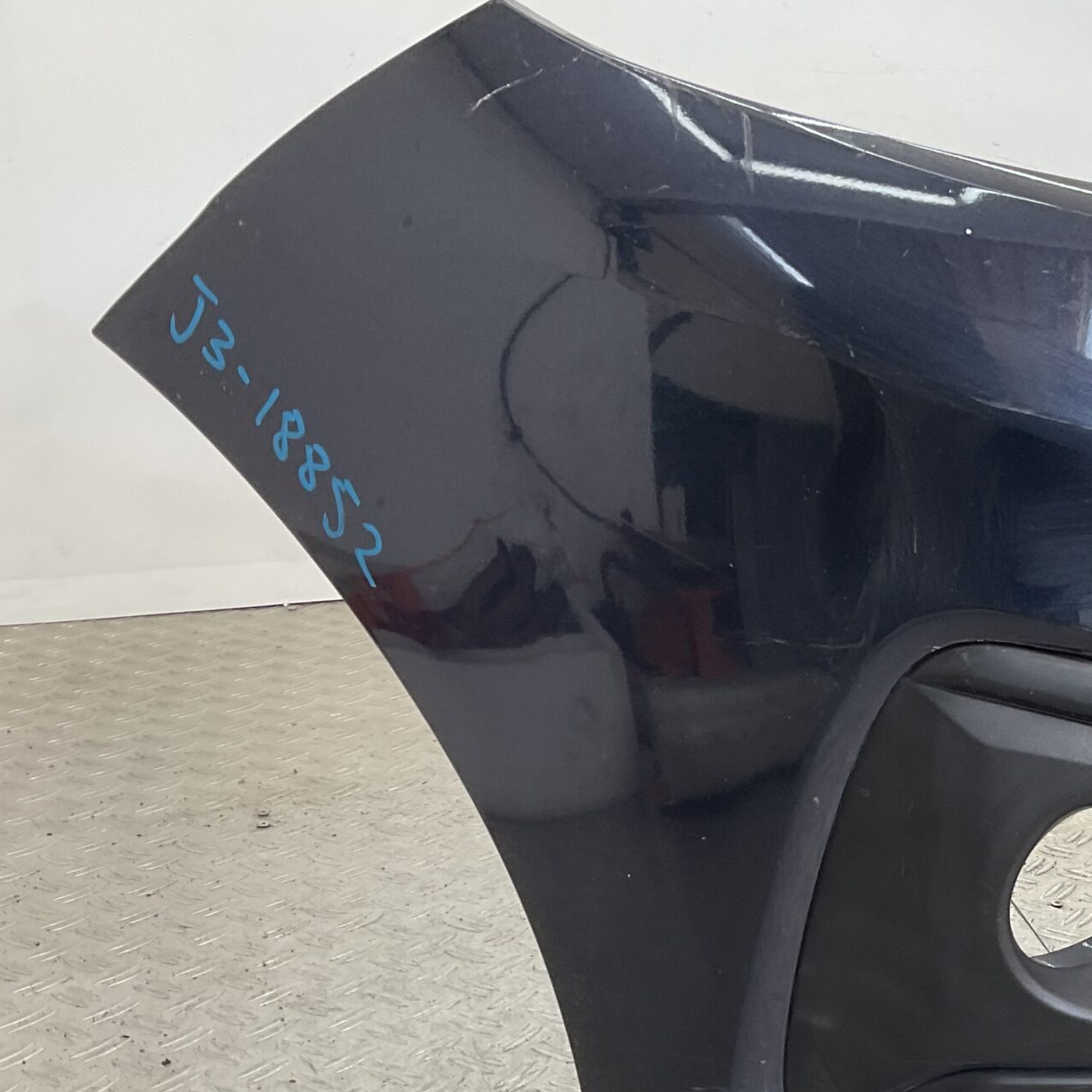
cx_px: 1034
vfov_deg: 33.0
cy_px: 761
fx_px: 1820
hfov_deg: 31.4
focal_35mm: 51
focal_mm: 3
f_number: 1.8
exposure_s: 1/120
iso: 25
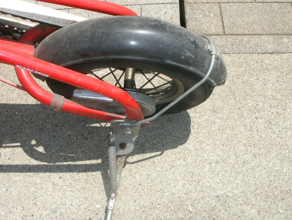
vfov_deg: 32.2
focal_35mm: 45
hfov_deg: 42.0
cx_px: 155
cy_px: 111
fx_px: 380
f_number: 5.6
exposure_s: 1/252
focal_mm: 6.3
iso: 71
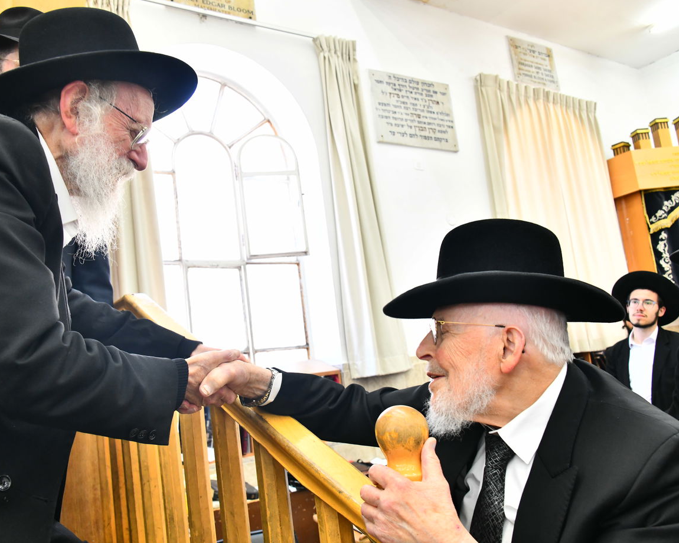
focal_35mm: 32
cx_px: 311
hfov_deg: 55.6
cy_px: 272
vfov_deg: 45.8
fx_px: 643
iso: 1600
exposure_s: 1/125
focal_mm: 28
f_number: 5.6
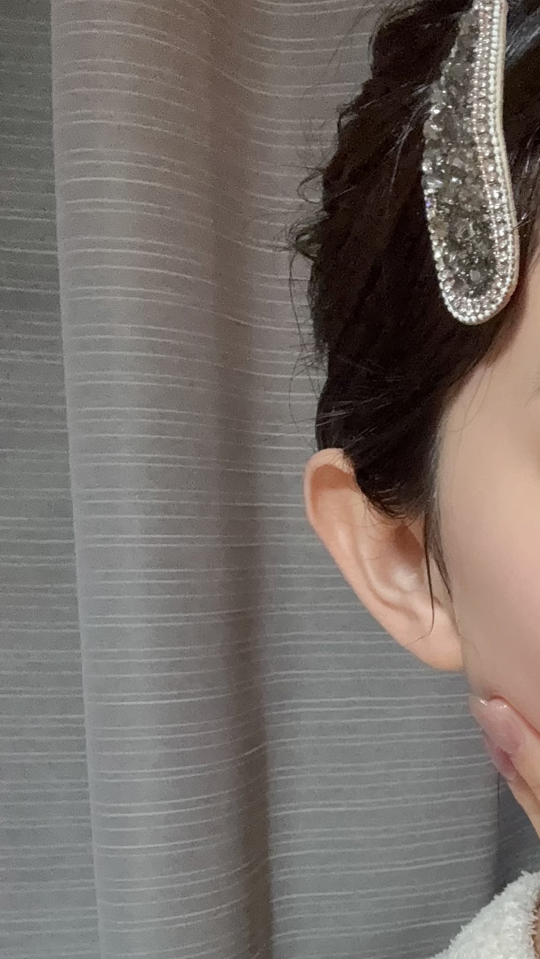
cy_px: 748
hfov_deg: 21.6
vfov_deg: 39.9
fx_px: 1273
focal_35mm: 50
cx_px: 705
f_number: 1.9
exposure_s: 1/33
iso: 250
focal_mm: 2.69
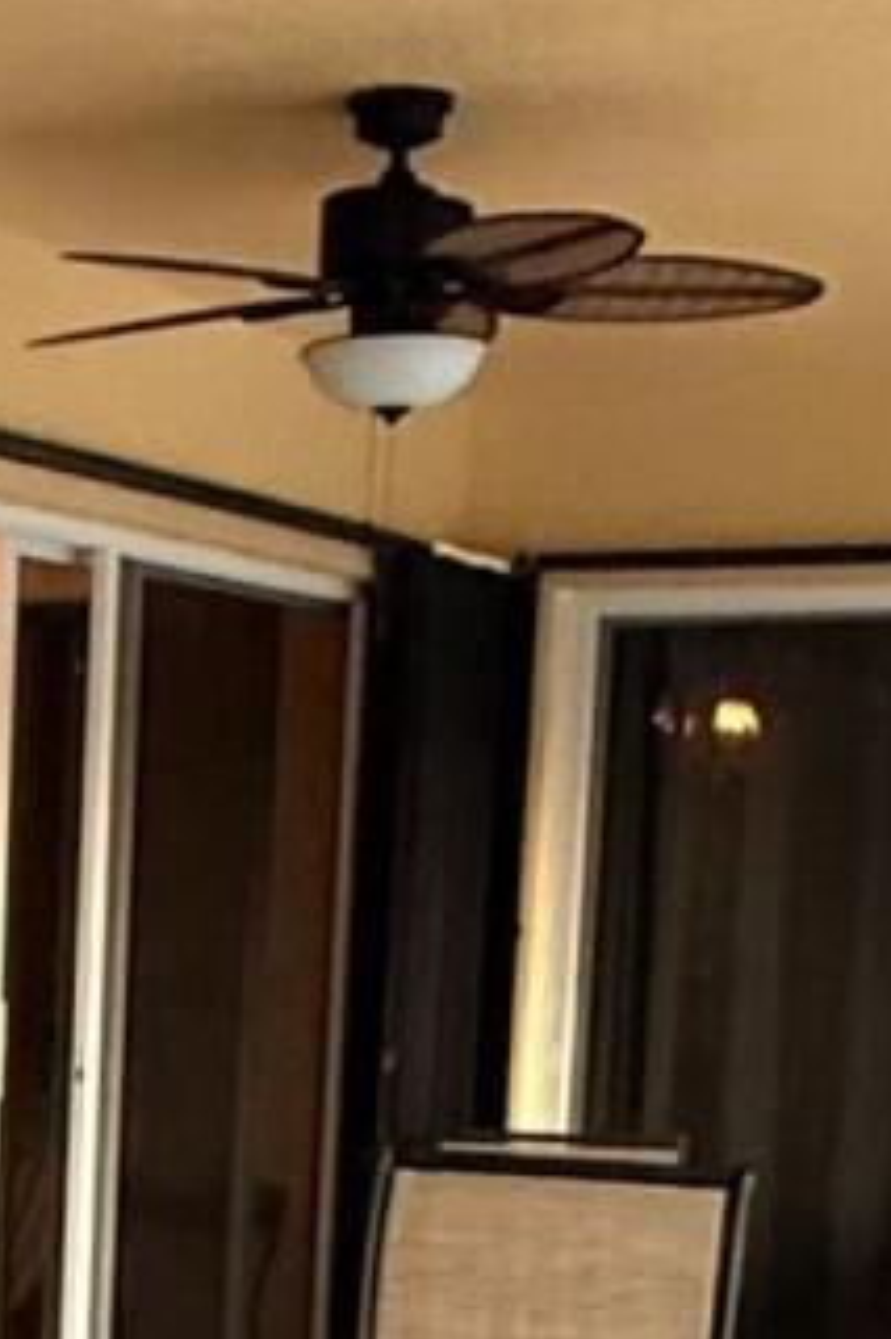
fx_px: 3382
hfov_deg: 14.4
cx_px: -234
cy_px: 1477
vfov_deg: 21.3
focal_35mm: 91
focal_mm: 2.22
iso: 800
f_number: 2.2
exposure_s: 1/60
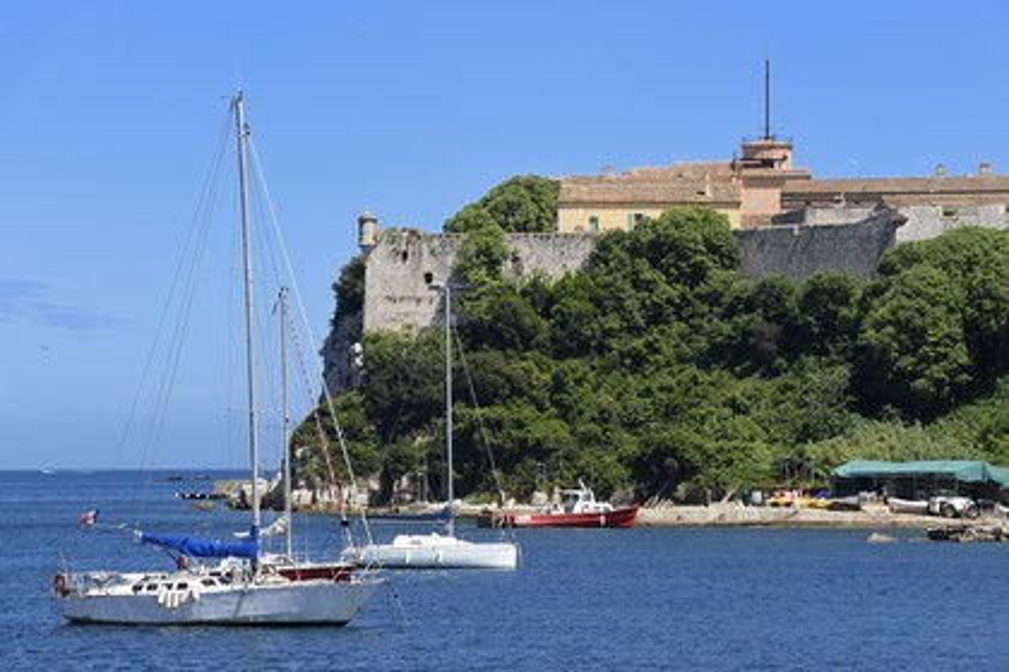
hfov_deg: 12.8
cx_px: 504
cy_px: 336
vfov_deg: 8.6
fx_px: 4484
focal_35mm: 160
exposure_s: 1/500
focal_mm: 160
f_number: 10
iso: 200
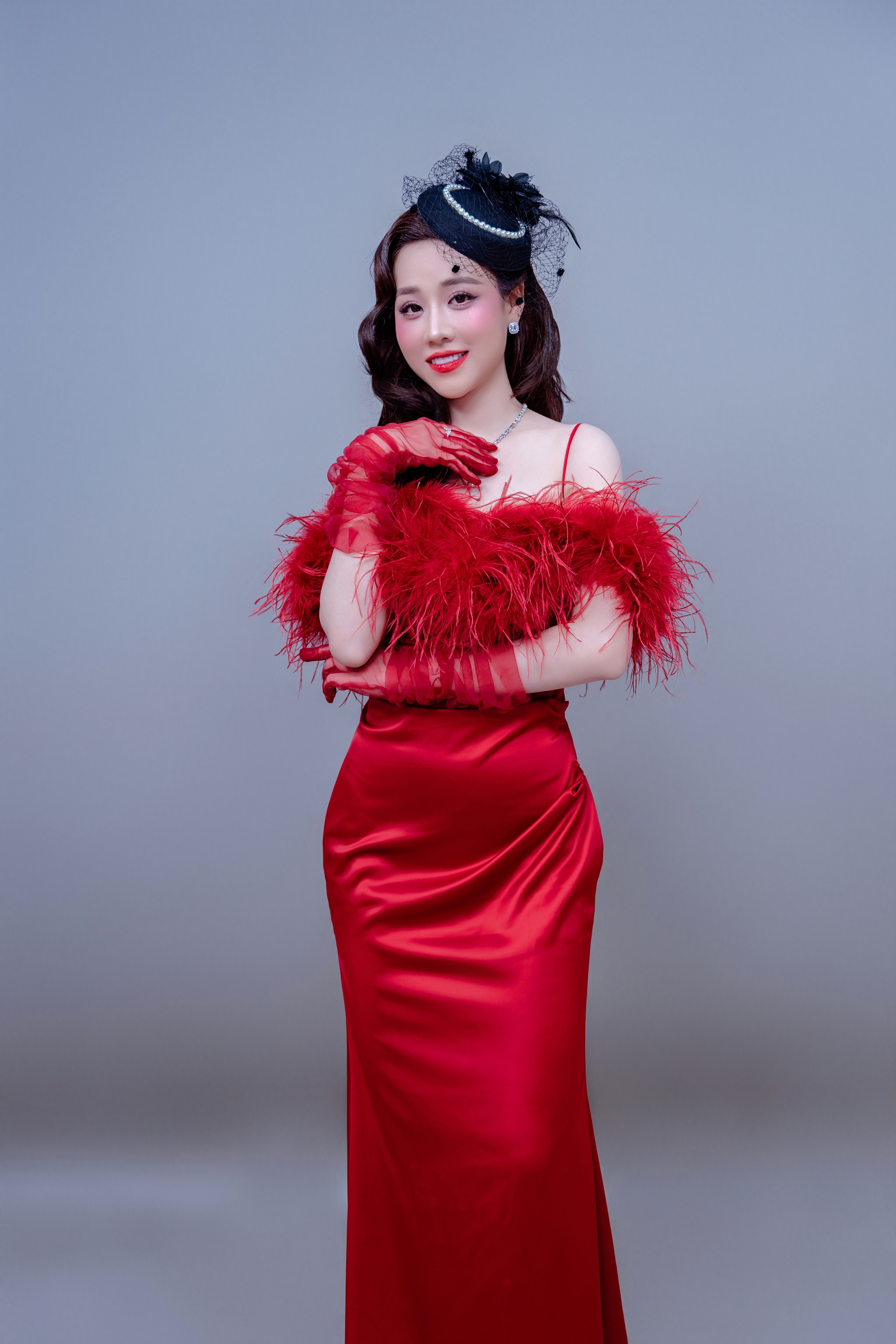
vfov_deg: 44.6
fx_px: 1639
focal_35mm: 44
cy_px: 672
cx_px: 448
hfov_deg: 30.6
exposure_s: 1/250
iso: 320
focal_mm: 43.9
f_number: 3.2
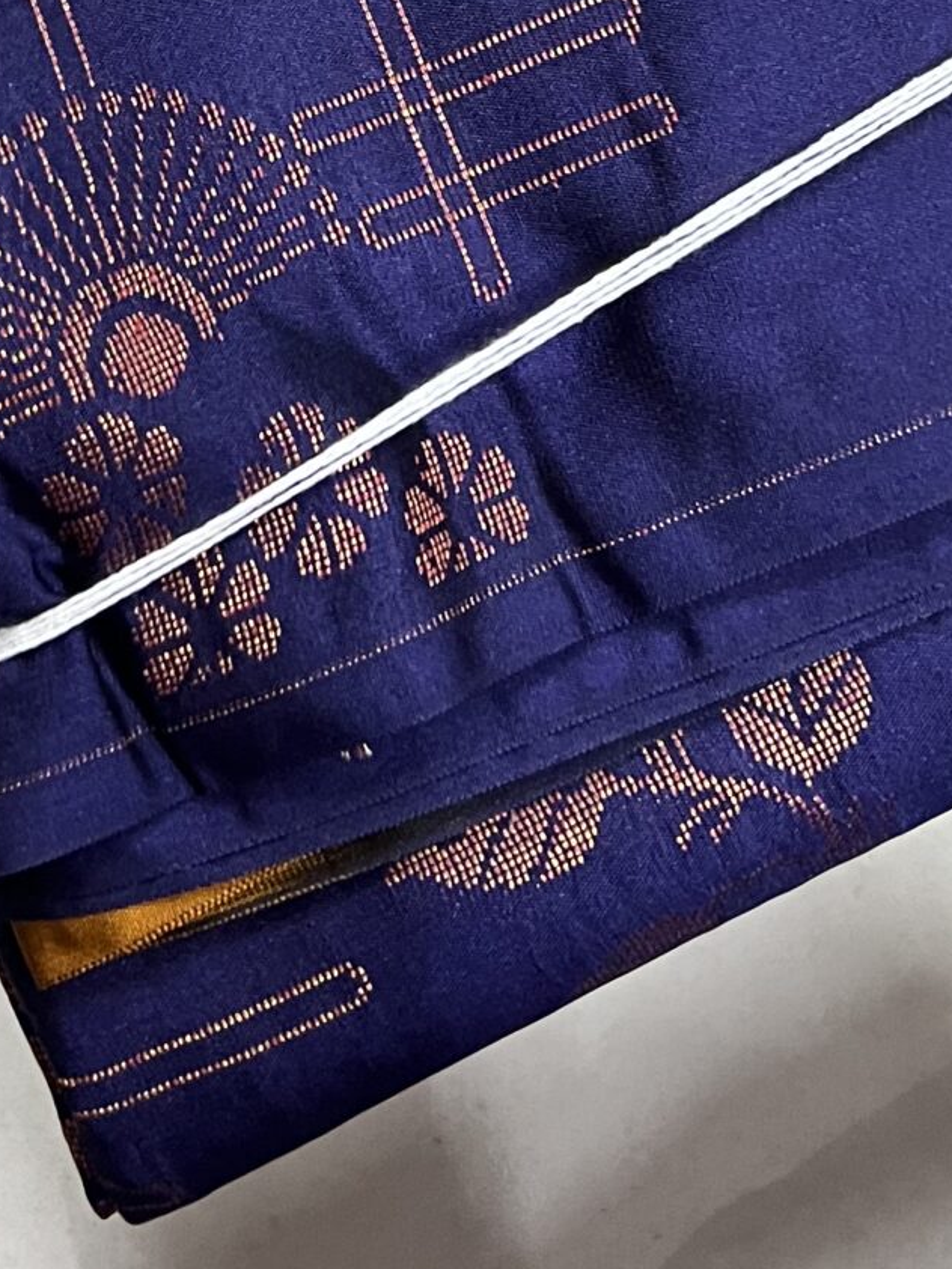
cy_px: -321
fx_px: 2898
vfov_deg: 22.4
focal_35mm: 79
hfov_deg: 18.5
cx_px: 173
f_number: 1.5
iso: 400
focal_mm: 5.7
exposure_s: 1/50
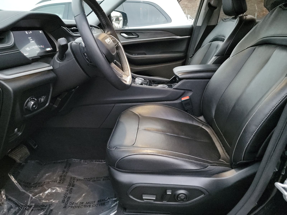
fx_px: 199
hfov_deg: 71.6
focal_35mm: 24
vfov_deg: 56.8
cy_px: 108
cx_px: 144
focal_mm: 6.7
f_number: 1.8
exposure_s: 1/59
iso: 3365
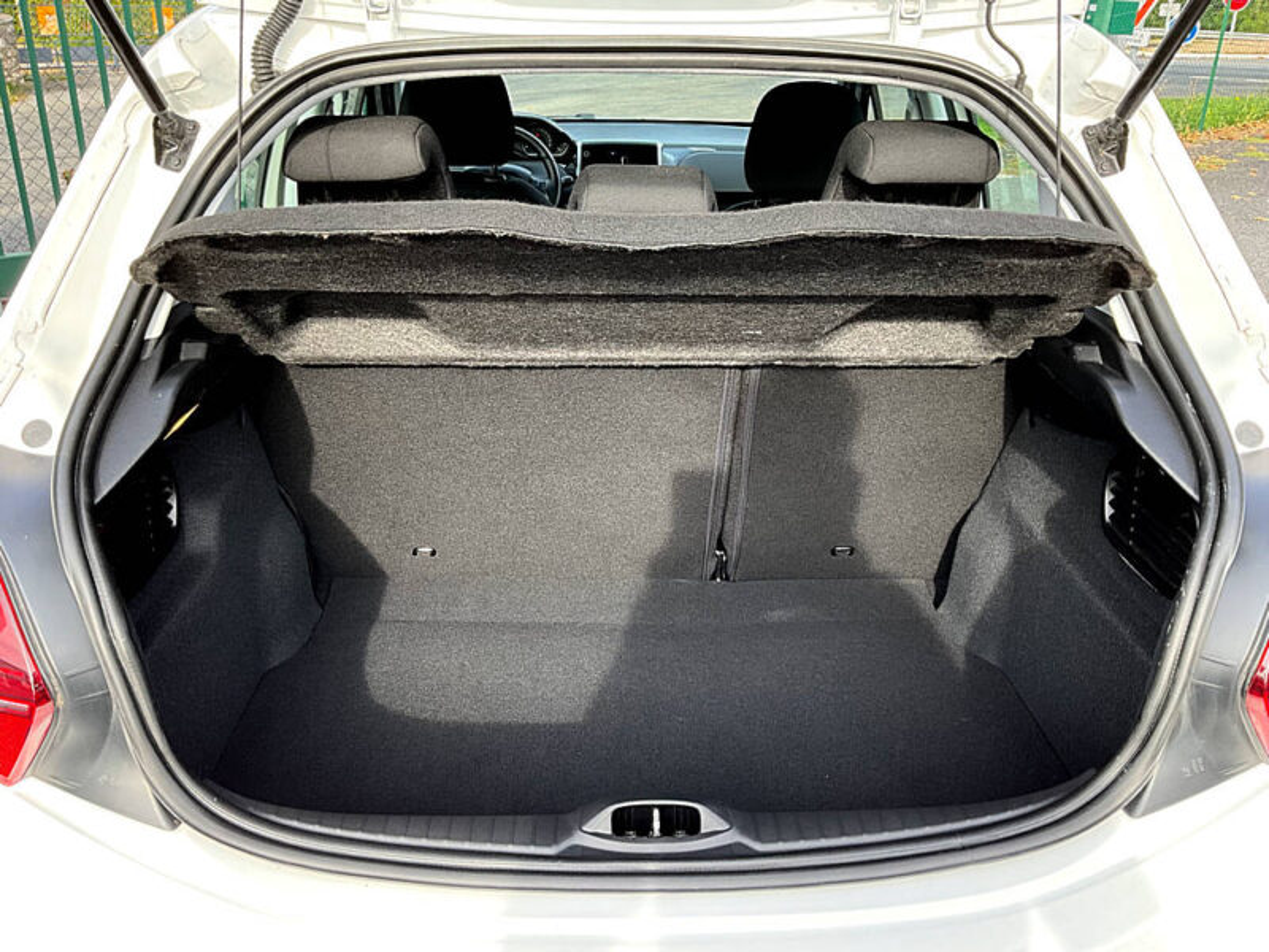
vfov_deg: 48.2
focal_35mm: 29
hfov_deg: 61.7
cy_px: 476
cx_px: 634
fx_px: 1063
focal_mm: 3
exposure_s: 1/171
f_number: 1.8
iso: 32
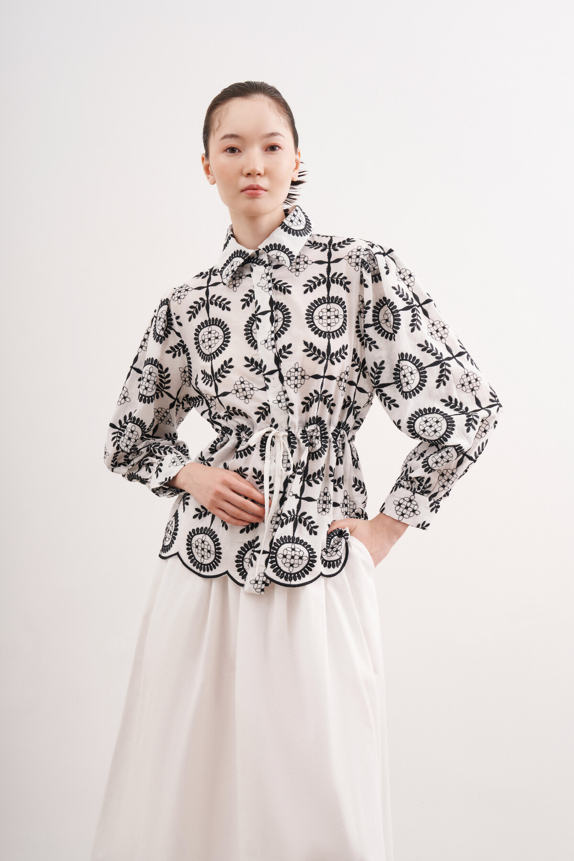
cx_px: 287
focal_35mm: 59
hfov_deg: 23.0
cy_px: 430
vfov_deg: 33.9
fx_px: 1411
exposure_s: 1/160
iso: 400
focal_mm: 59
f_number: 11
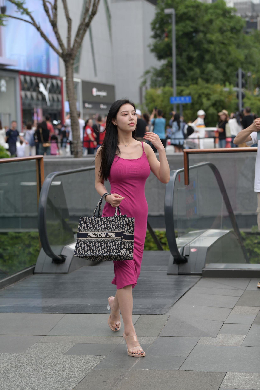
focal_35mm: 82
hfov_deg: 16.7
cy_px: 195
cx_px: 130
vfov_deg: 24.8
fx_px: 888
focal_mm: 82
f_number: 4.5
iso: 400
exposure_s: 1/640
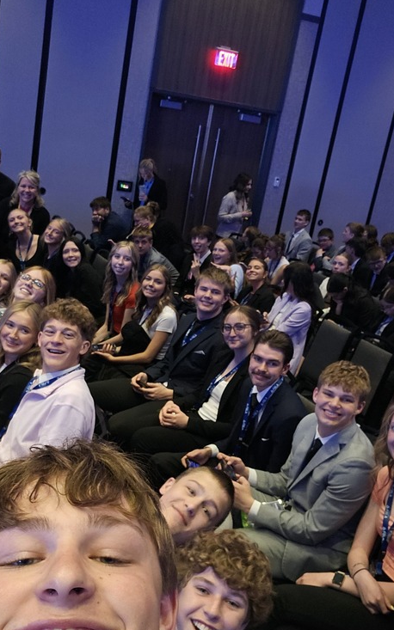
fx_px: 636
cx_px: 200
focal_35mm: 37
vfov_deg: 52.1
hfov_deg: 34.4
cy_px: 402
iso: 500
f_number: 2.2
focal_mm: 3.3
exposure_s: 1/30.1
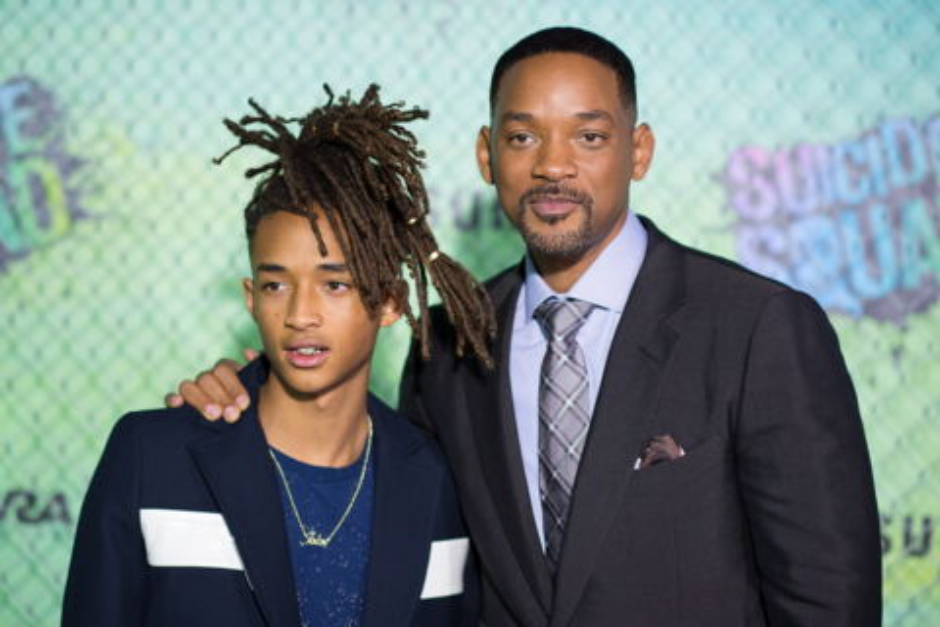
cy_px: 314
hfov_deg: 23.9
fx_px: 2219
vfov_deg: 16.1
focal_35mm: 85
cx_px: 470
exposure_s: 1/640
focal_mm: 85
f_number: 2
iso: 250
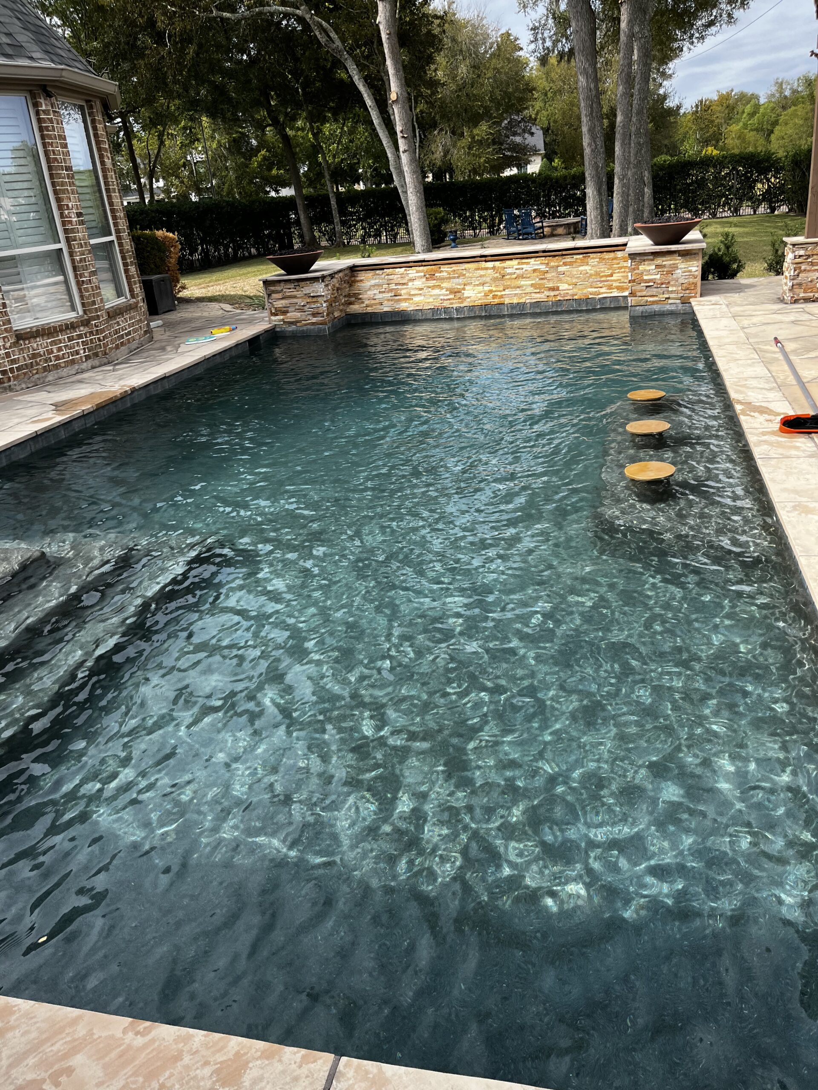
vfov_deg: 67.3
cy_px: 545
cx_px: 409
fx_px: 819
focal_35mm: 26
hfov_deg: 53.1
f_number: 1.6
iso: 50
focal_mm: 5.1
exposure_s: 1/1517
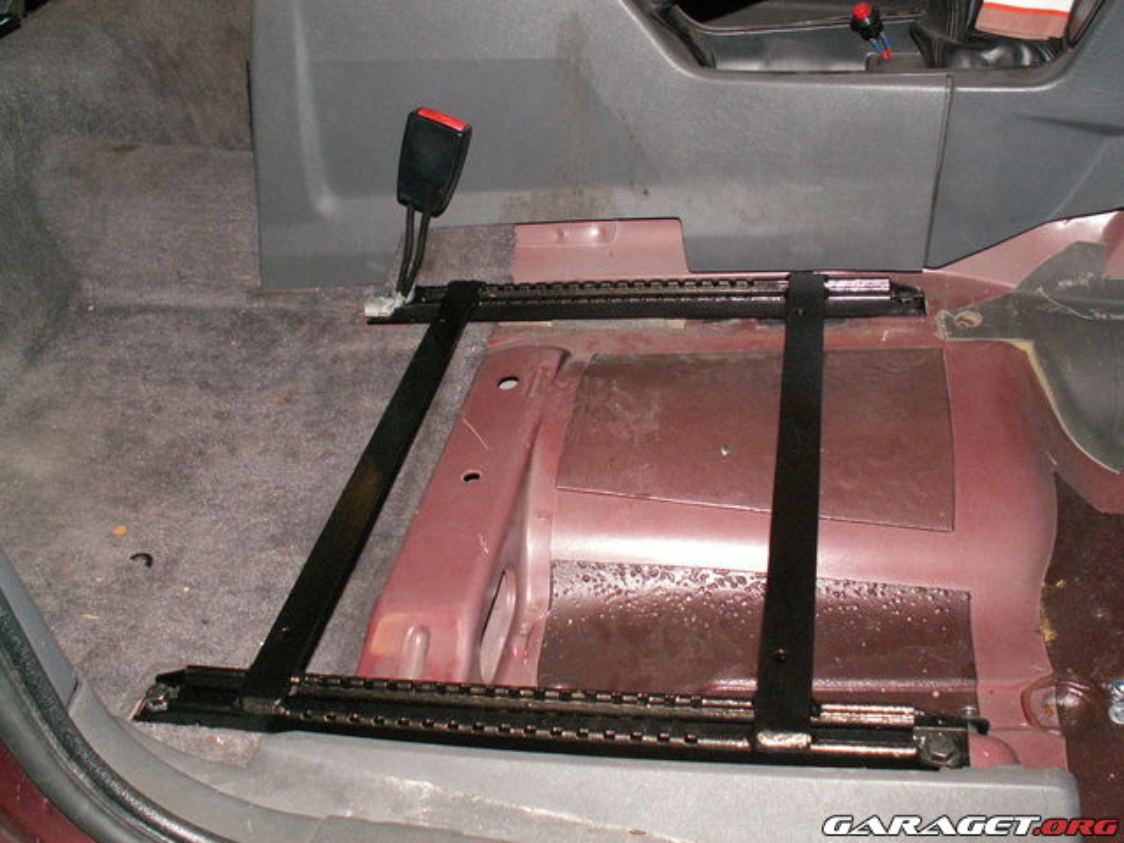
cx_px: 562
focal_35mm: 35
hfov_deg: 52.6
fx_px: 1136
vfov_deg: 40.7
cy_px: 422
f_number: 2.8
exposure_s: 1/40
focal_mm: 5.86
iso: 160
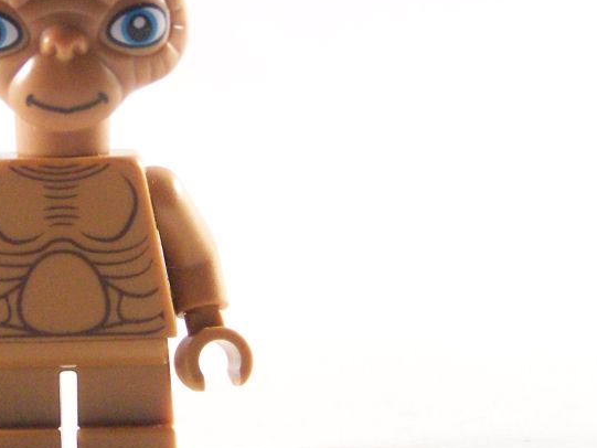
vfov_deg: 8.3
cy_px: 198
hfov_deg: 11.0
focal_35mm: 178
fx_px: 3071
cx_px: 72
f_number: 3.2
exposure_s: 1/60
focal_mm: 15.6
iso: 400
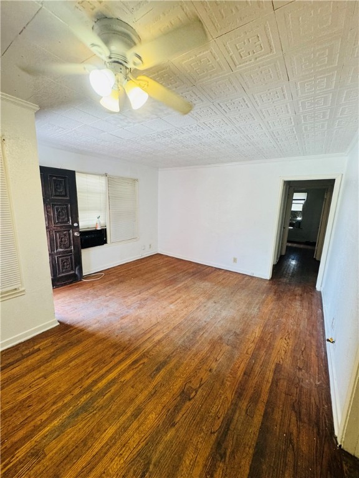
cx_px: 180
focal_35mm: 14
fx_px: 194
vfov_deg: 102.1
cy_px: 239
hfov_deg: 85.7
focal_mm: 2.22
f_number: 2.2
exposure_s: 1/120
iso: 250
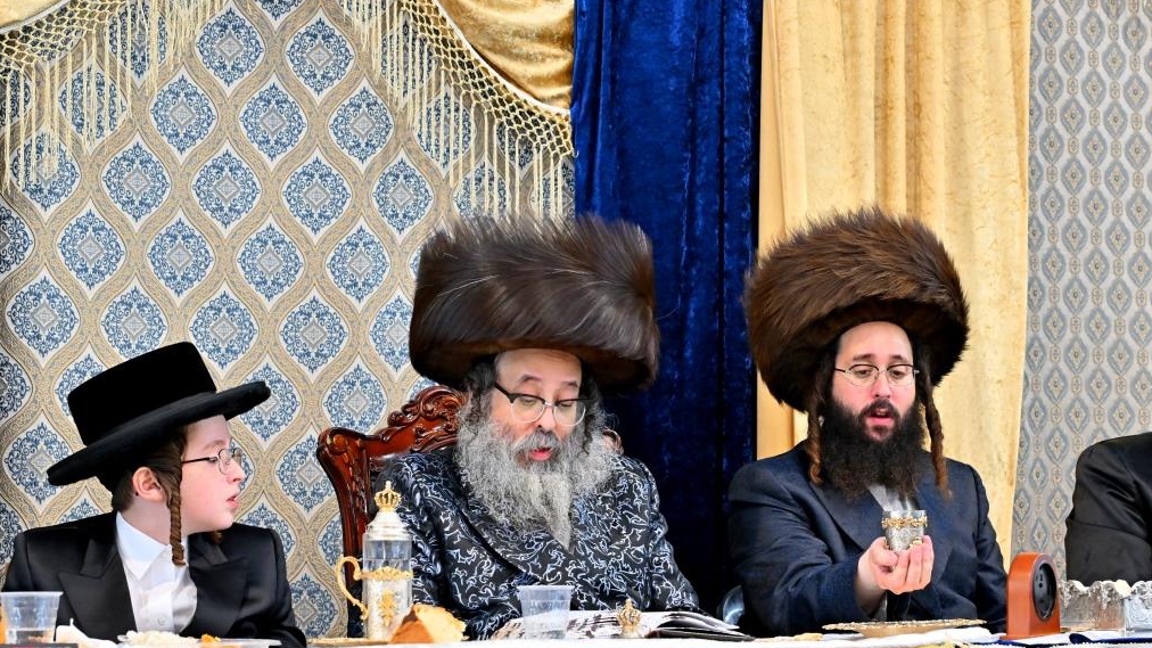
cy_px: 386
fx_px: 2169
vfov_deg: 17.0
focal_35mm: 71
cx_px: 579
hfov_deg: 29.8
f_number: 4
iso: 640
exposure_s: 1/160
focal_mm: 45
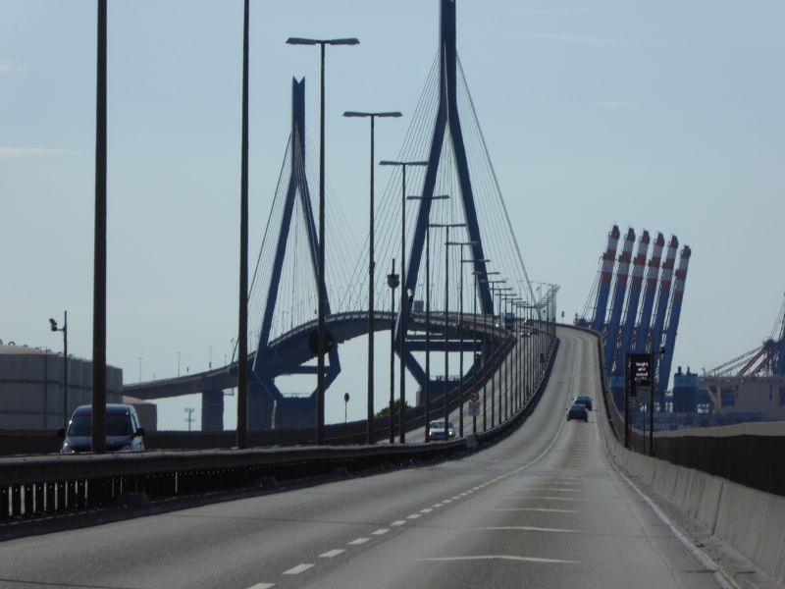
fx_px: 6010
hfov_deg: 7.5
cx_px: 392
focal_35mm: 265
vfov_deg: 5.6
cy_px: 294
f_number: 5.6
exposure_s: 1/1000
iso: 100
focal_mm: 47.5
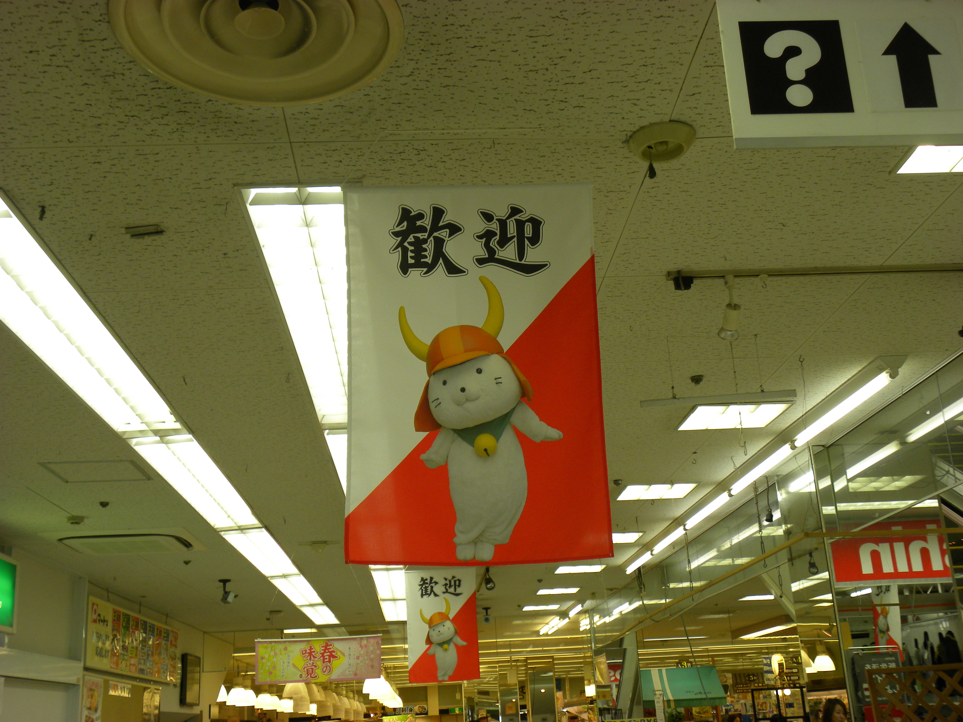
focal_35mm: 41
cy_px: 361
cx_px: 482
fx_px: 1141
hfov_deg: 45.8
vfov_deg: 35.1
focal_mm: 7.3
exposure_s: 1/81.8
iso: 96
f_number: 3.2
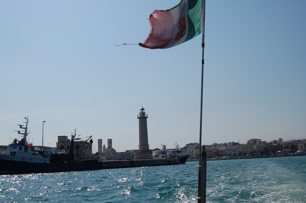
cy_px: 102
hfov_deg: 49.6
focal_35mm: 39
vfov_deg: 34.1
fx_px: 331
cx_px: 153
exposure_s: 1/640
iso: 200
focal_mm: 26
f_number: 13
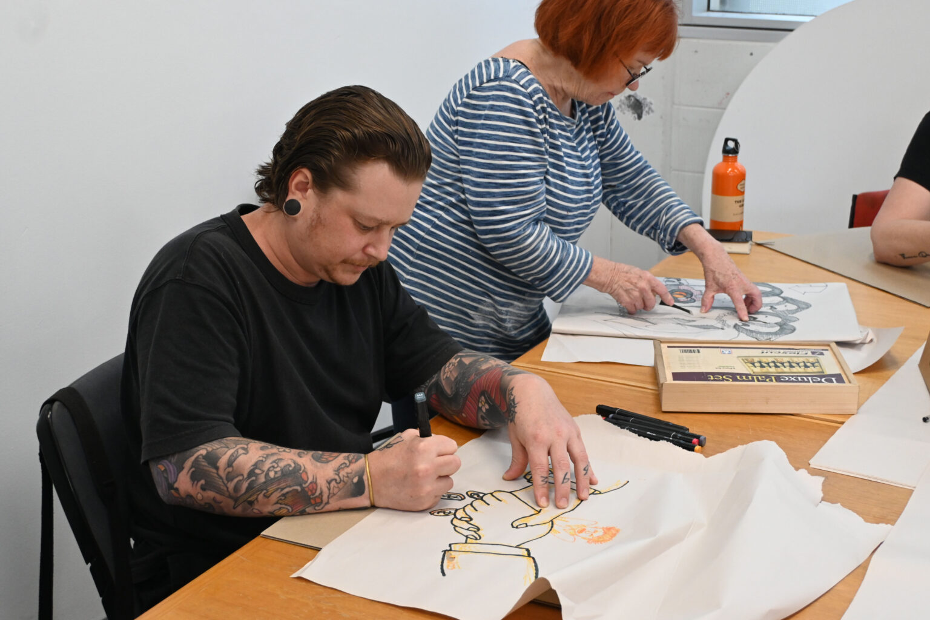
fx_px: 1317
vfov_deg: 26.5
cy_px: 310
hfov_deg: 38.9
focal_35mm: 51
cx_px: 465
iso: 1600
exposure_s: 1/125
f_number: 5
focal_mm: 34
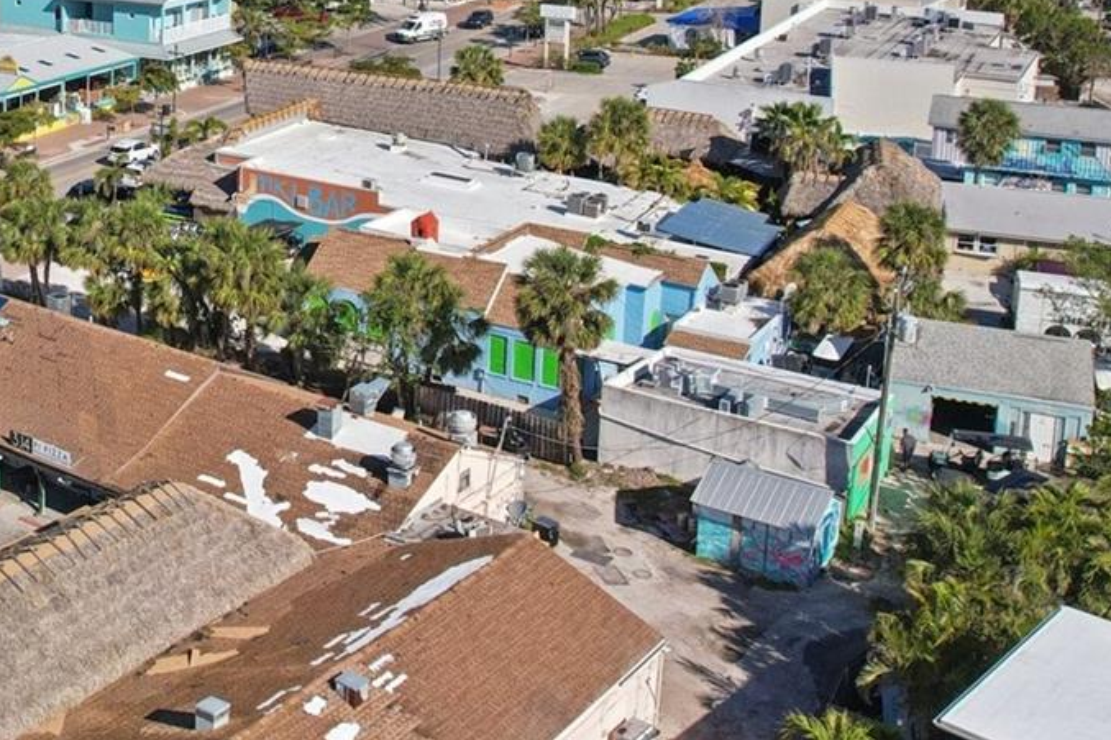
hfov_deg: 35.7
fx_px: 1604
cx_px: 92
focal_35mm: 52
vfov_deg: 24.9
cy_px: 15
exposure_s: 1/3200
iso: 130
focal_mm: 8.4
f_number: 2.8
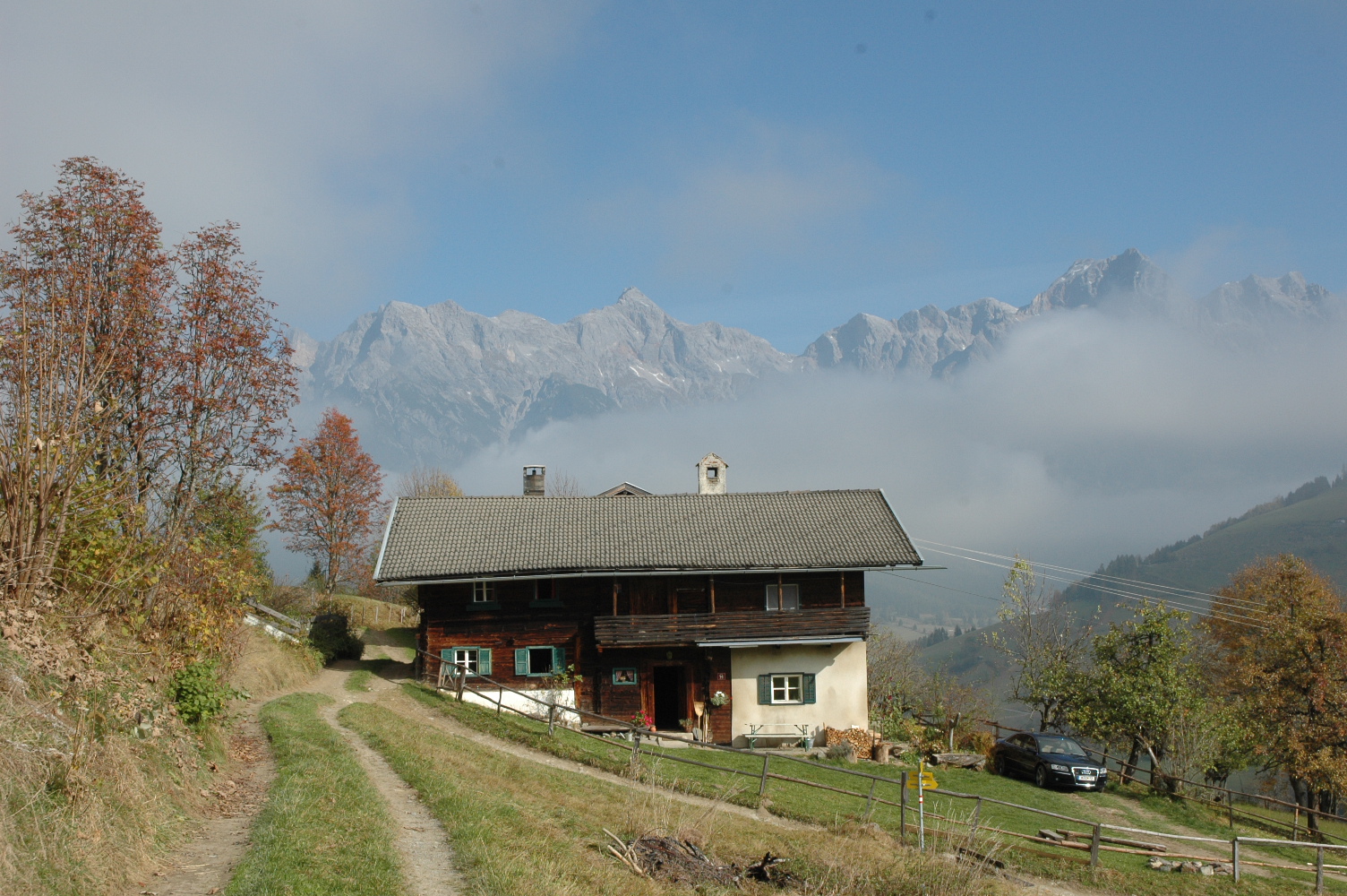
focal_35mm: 44
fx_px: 1626
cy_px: 448
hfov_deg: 45.0
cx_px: 674
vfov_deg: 30.8
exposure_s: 1/500
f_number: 11
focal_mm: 29
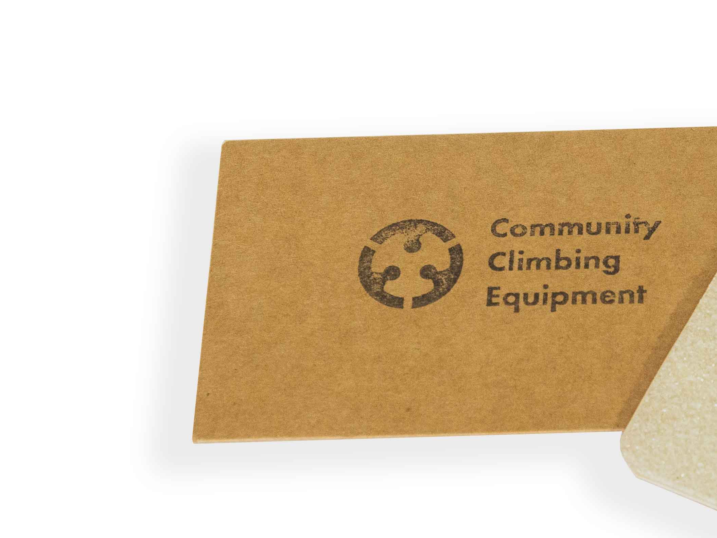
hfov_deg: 11.6
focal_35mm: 170
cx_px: 611
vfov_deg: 8.7
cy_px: 285
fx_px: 3522
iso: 2000
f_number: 9
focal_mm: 62
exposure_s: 1/160
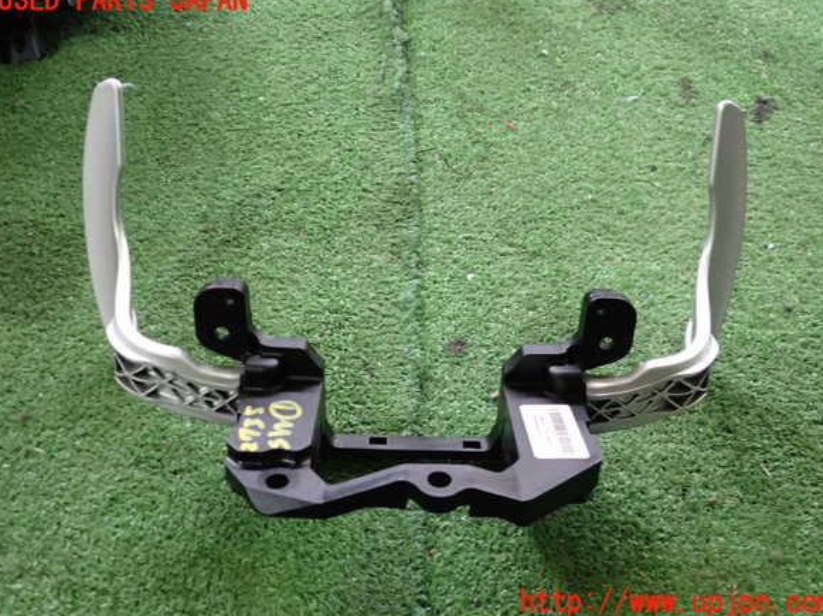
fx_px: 737
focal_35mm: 31
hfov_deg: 58.4
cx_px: 415
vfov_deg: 45.4
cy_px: 302
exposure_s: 1/30
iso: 320
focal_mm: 5.4
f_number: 2.3
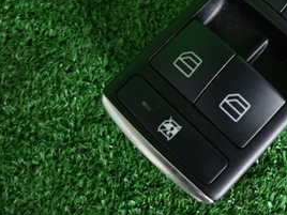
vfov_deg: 25.7
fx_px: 464
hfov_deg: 31.2
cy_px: 47
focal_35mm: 56
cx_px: 302
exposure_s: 1/30
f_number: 2
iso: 250
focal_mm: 4.5
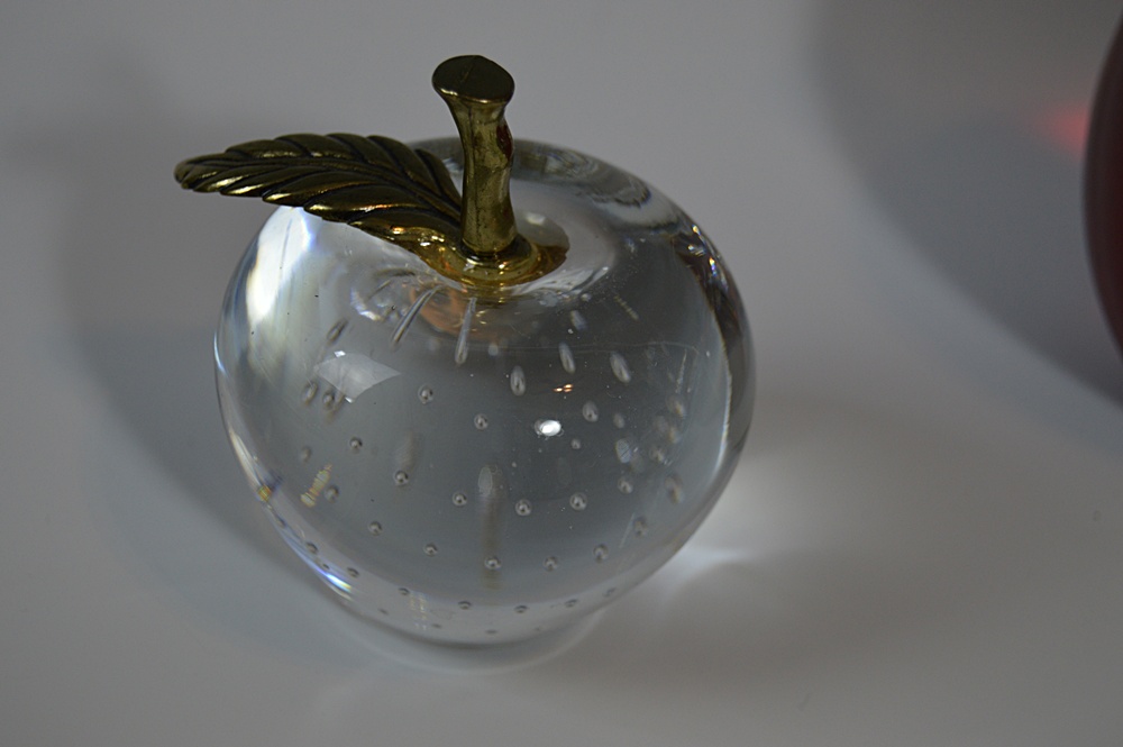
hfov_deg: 24.6
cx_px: 562
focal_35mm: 82
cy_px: 374
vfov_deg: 16.5
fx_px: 2571
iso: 450
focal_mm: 55
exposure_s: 1/60
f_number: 5.6
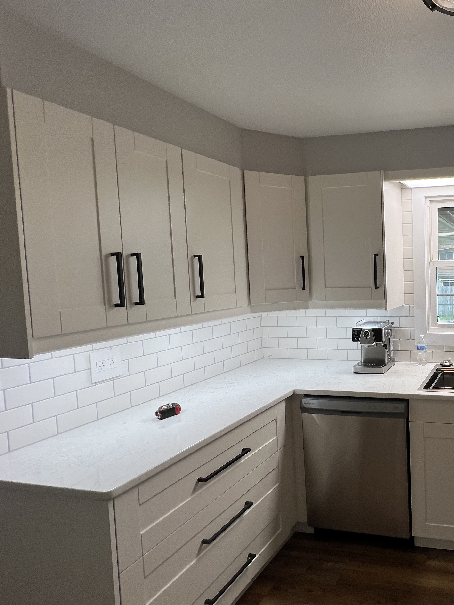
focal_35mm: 21
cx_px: 439
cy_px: 291
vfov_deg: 79.0
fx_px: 367
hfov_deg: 52.4
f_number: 1.8
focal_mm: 1.57
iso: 32
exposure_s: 1/99
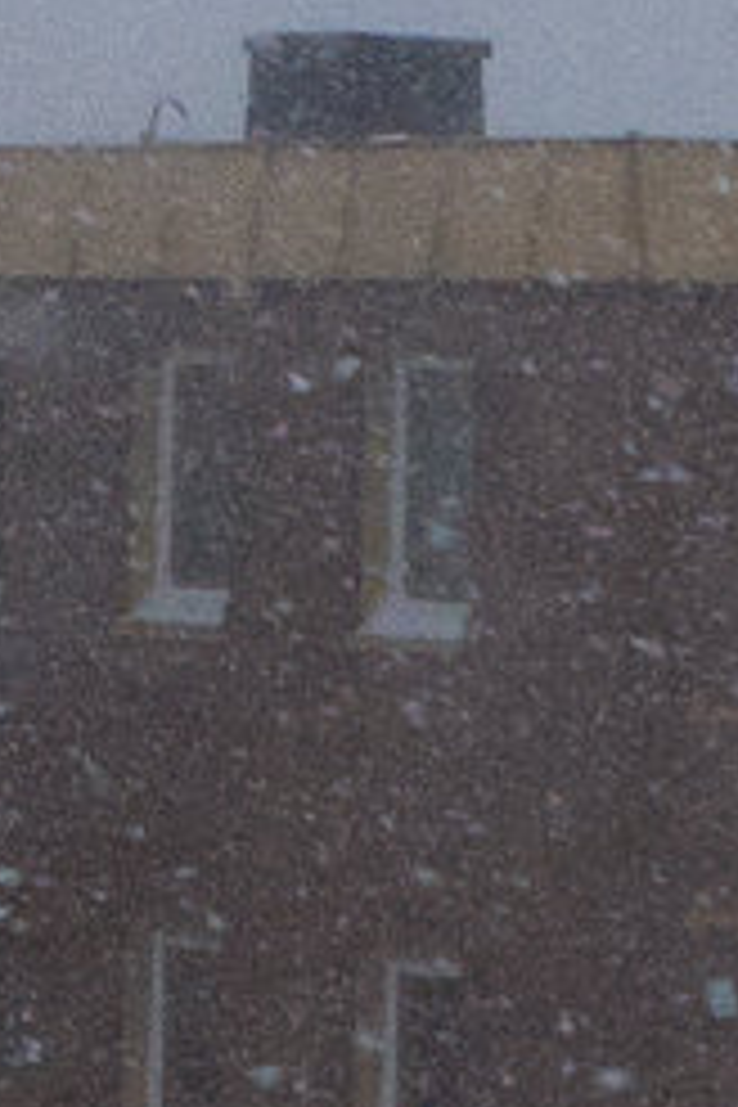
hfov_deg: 4.5
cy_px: 1822
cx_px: 180
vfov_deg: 6.6
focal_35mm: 305
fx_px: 9378
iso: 1250
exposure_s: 1/200
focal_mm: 26
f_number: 11
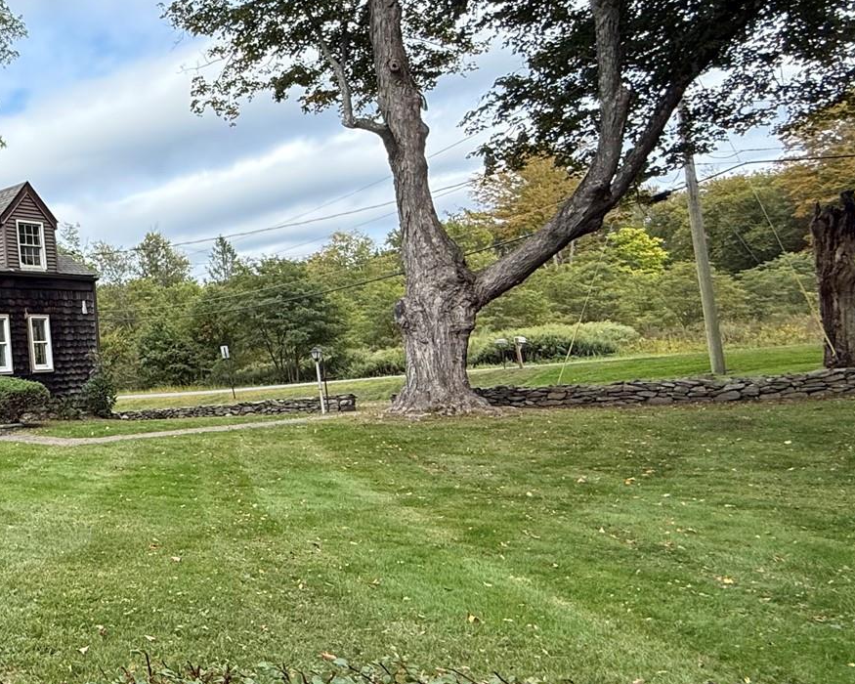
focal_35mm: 32
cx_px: -131
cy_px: 322
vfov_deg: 45.8
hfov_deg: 41.4
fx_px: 810
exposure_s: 1/644
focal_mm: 2.22
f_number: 2.2
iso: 64
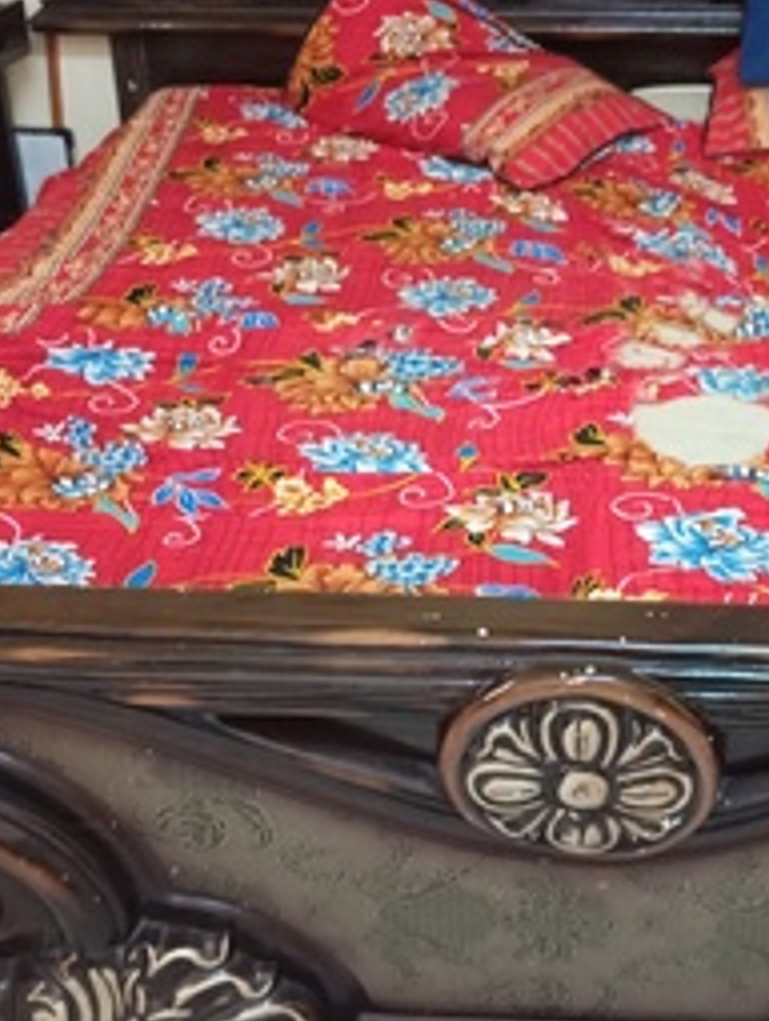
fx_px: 1477
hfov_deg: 28.8
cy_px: 392
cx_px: 563
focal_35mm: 50
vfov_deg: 37.9
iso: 4397
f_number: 1.8
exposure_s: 1/20
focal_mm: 4.22
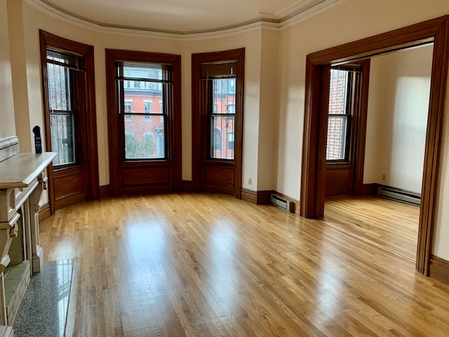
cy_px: 168
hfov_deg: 67.3
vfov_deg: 53.1
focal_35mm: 26
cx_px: 224
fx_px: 337
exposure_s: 1/60
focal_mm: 4.25
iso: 80
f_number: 1.8
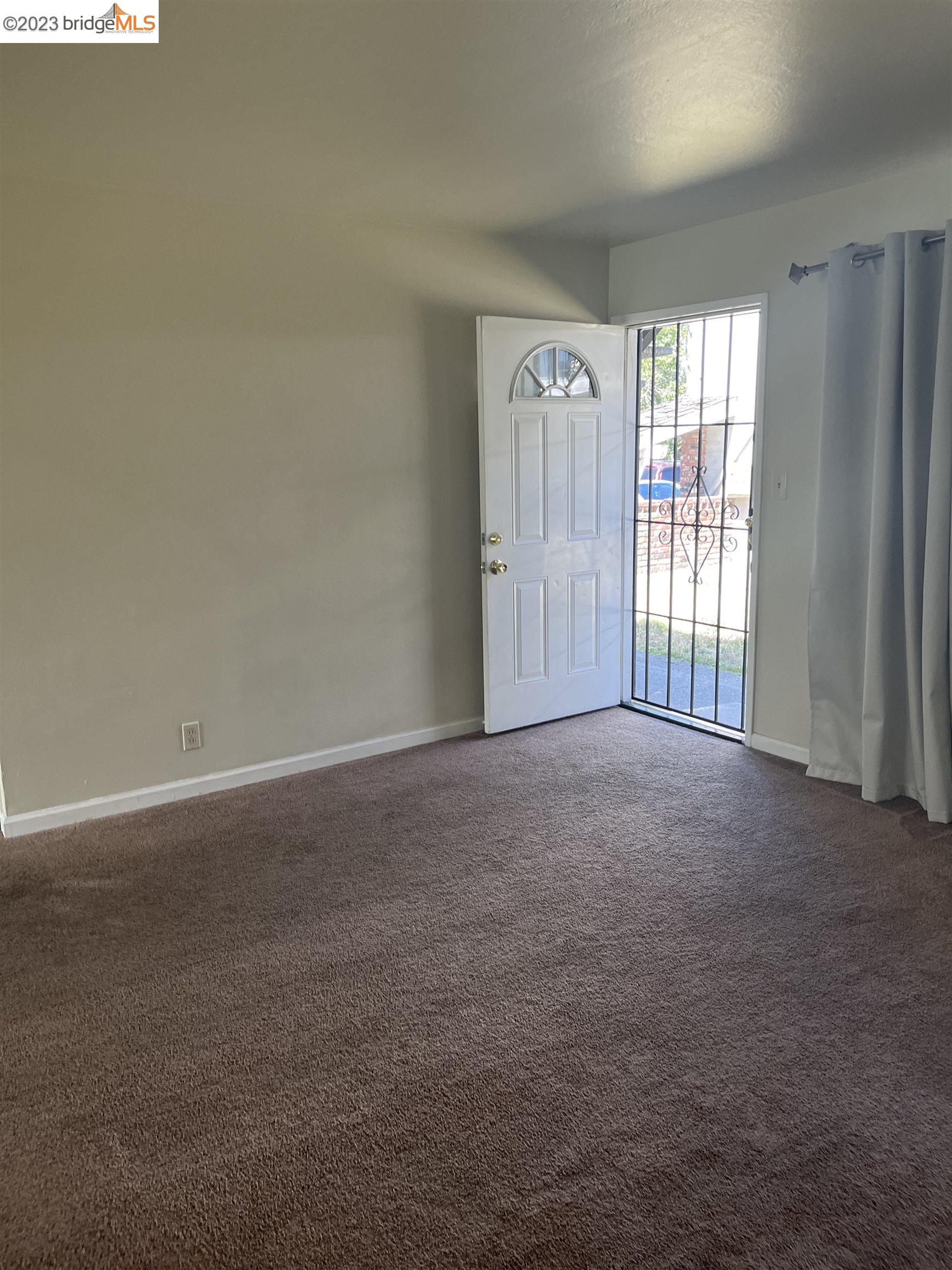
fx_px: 953
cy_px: 635
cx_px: 476
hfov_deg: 53.1
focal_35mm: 26
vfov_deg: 67.3
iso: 125
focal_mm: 5.1
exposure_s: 1/120
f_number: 1.6
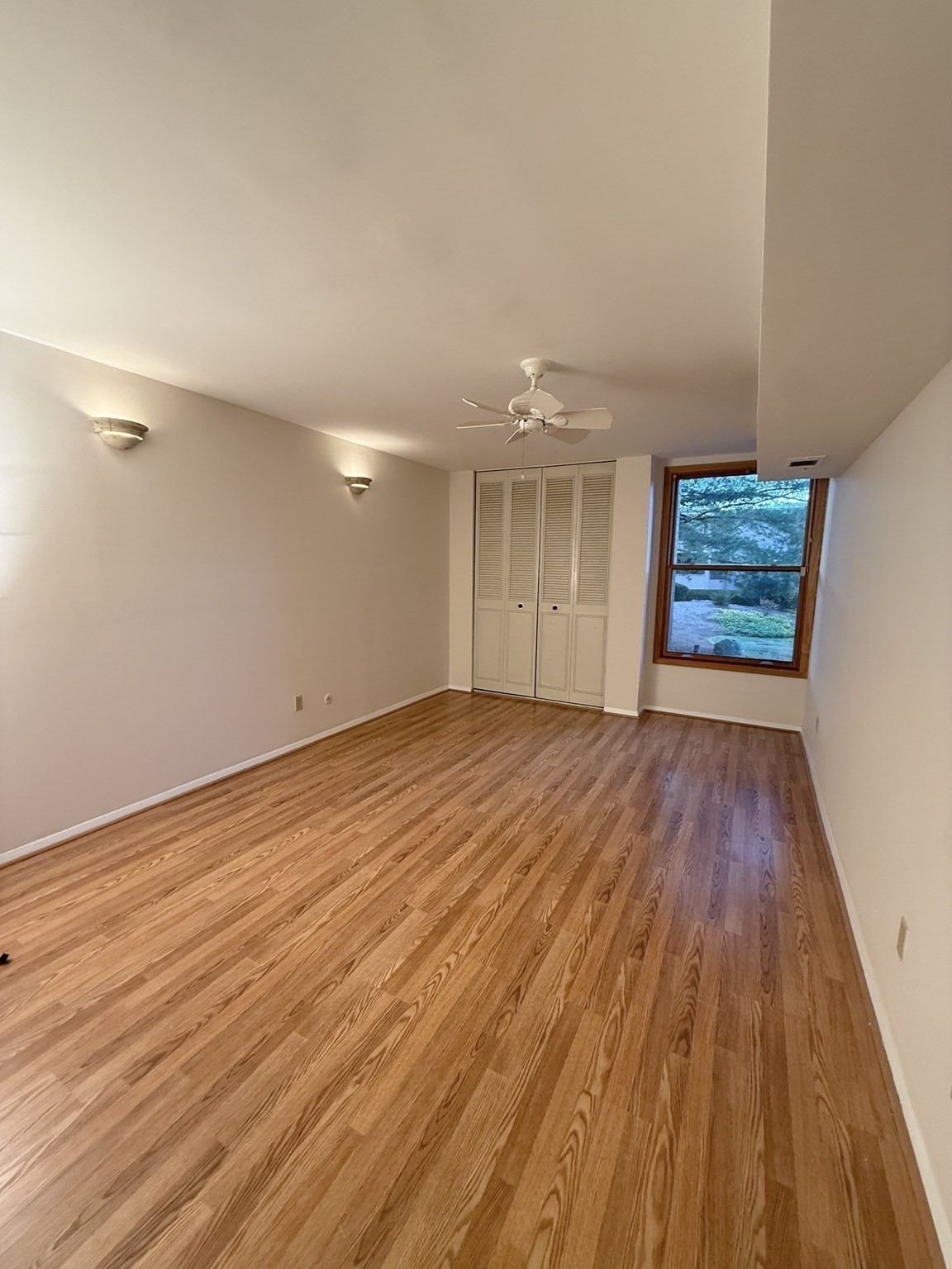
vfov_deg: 102.1
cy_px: 634
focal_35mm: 14
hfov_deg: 85.7
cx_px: 476
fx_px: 513
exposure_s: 1/120
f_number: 2.2
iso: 125
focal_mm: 2.22
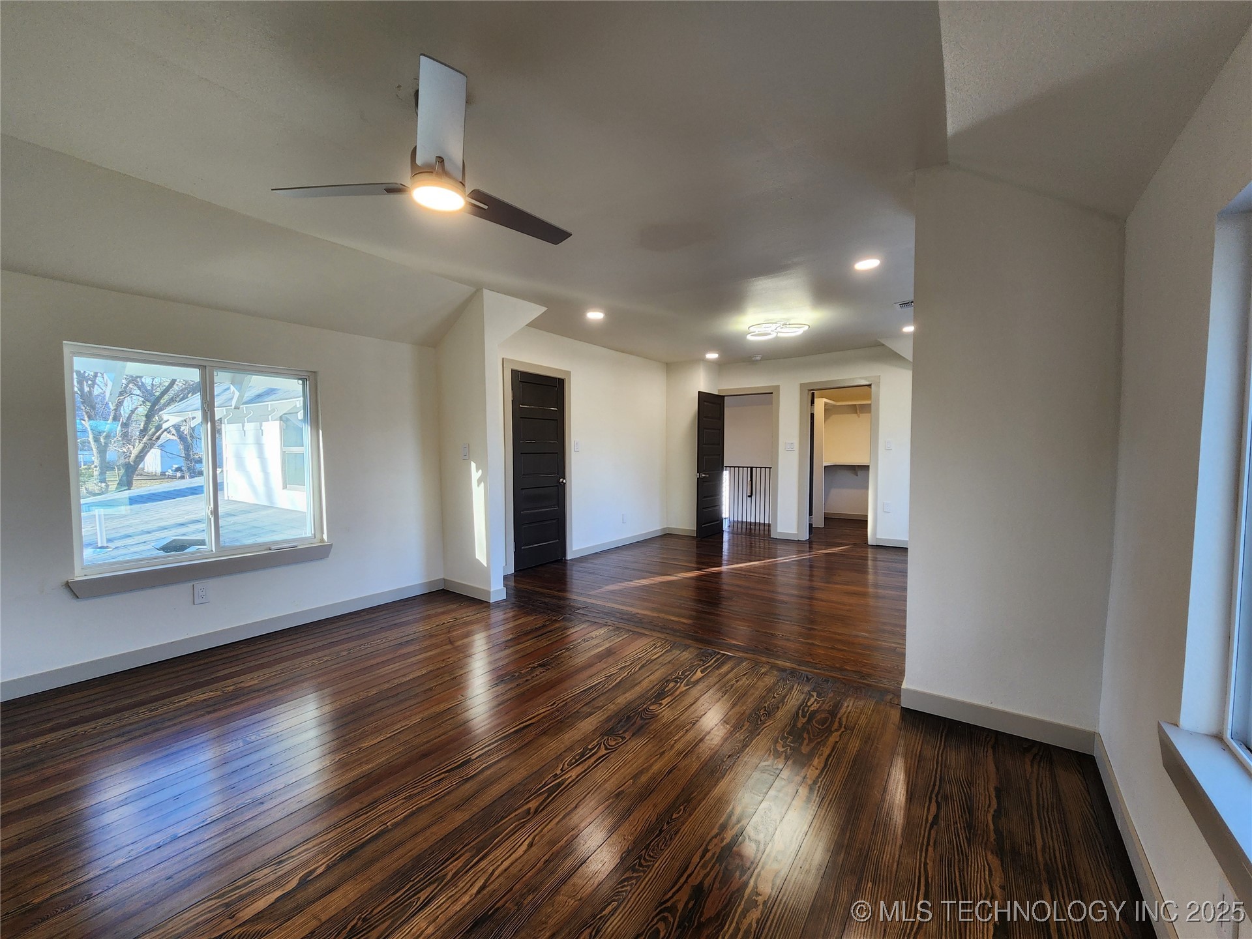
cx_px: 626
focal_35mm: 13
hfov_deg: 106.2
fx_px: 470
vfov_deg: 89.9
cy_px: 470
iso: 125
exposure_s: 1/60
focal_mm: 2.2
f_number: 2.2
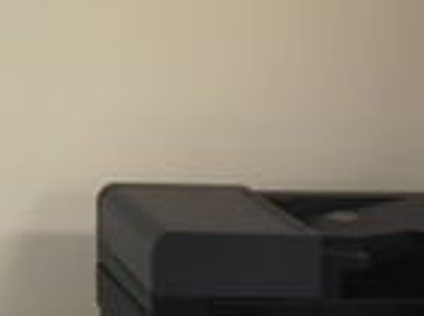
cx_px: -340
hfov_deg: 13.4
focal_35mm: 132
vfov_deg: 10.8
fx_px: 1613
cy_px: -150
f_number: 2.2
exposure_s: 1/30
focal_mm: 4.15
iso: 100
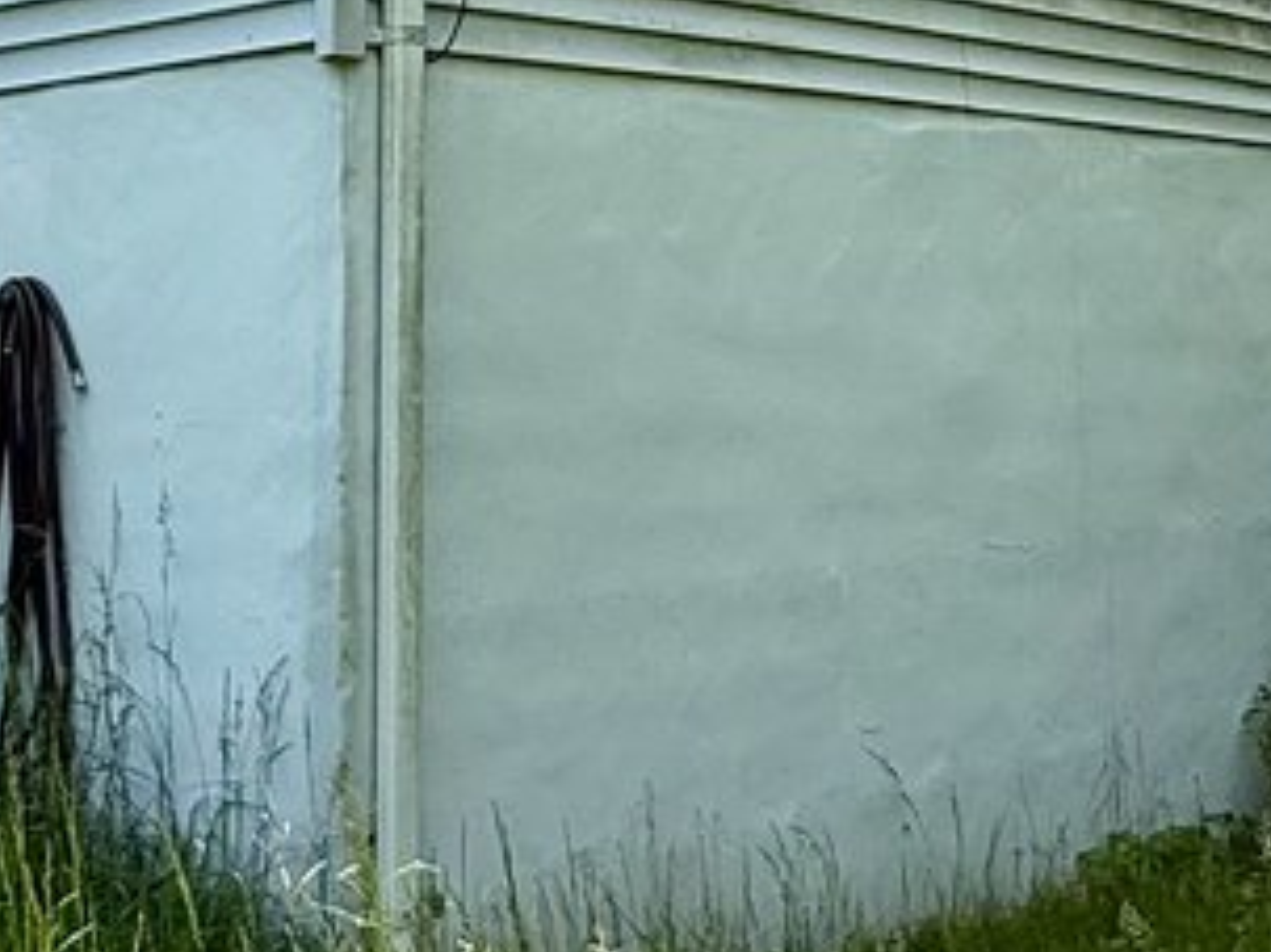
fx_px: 2569
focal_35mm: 70
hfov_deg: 27.5
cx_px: 908
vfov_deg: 20.5
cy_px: 61
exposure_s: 1/876
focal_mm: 2.22
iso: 64
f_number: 2.2
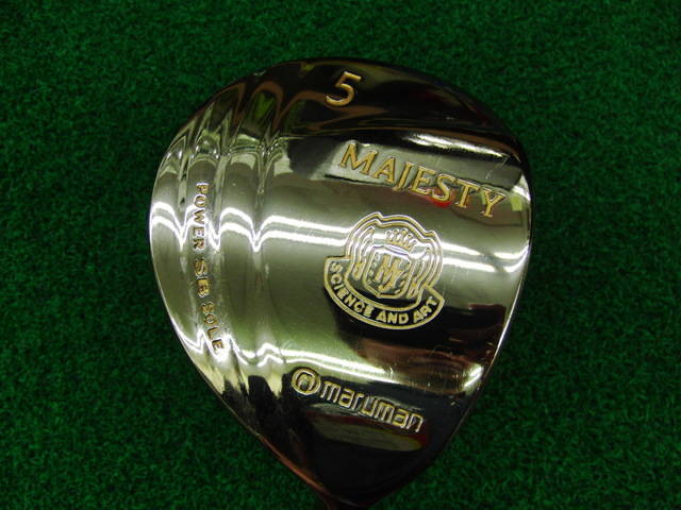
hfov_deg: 50.1
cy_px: 255
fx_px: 728
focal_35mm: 37
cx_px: 340
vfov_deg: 38.7
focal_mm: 6.42
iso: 200
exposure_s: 1/80
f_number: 3.6
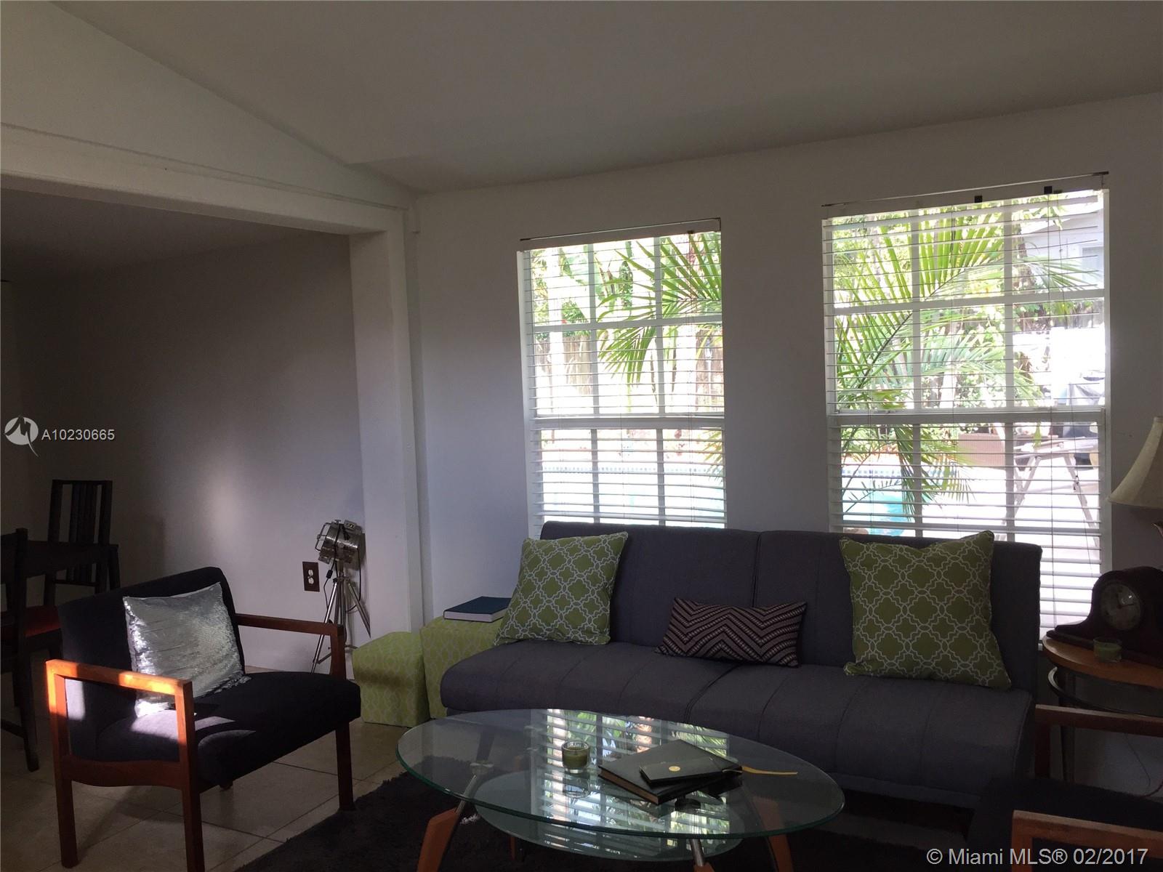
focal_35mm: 29
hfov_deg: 61.7
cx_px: 582
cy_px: 436
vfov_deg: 48.2
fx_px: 974
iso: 50
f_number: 2.2
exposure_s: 1/120
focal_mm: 4.15
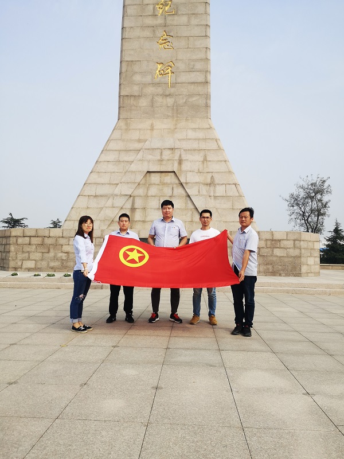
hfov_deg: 51.4
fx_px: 358
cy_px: 230
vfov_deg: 65.3
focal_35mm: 27
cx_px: 172
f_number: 1.8
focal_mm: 3.95
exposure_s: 1/2016
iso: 50
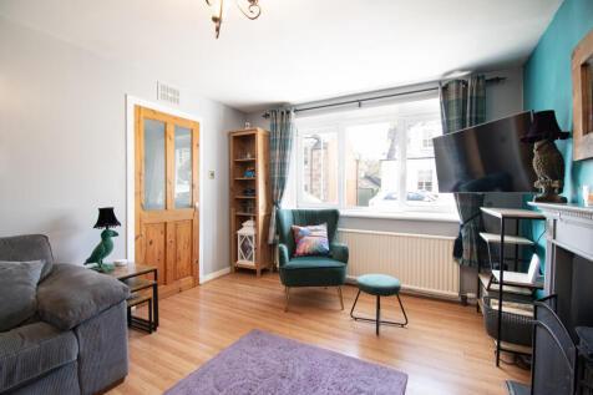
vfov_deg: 77.3
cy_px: 198
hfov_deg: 100.4
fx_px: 247
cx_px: 296
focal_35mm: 15
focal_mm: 10
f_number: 8
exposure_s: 1/4
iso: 250
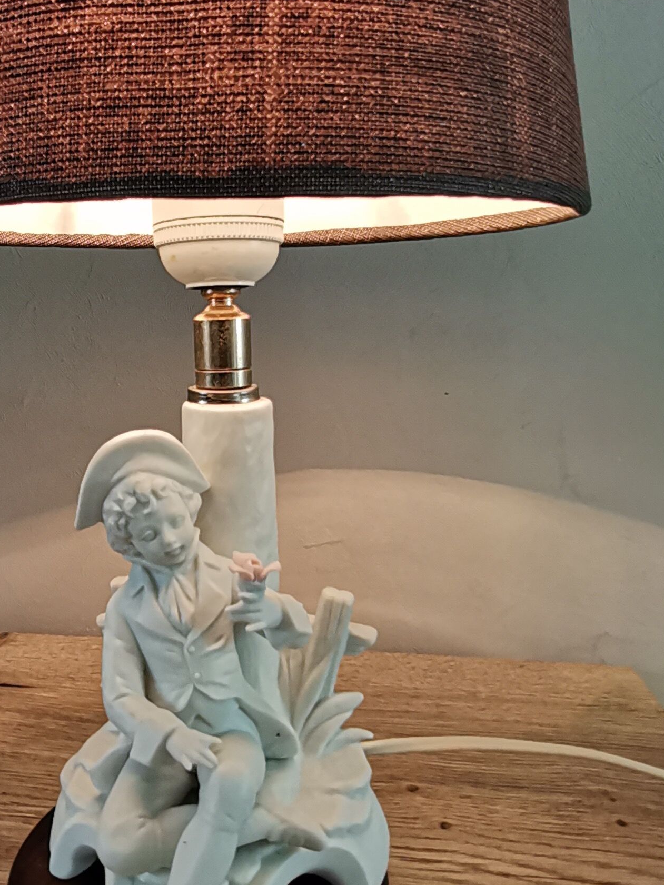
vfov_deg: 55.3
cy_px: 422
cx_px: 220
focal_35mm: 33
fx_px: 844
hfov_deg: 42.4
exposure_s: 1/50
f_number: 2.4
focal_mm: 1.78
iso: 100
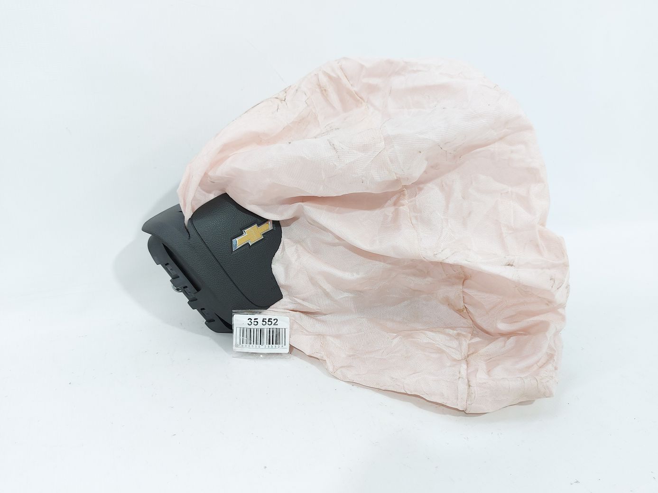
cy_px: 246
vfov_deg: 56.8
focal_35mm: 24
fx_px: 456
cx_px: 329
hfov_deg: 71.6
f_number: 1.8
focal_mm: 5.23
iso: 64
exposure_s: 1/50
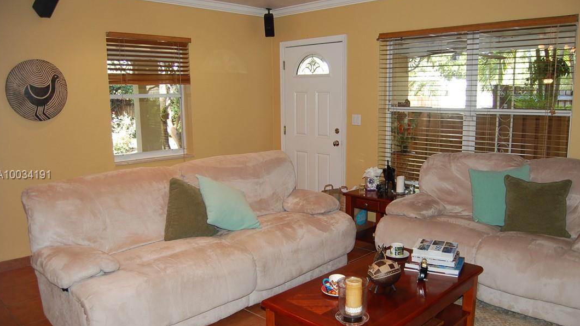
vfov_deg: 40.1
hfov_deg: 66.1
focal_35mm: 29
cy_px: 176
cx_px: 292
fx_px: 446
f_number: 3.5
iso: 400
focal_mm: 18
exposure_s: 1/60
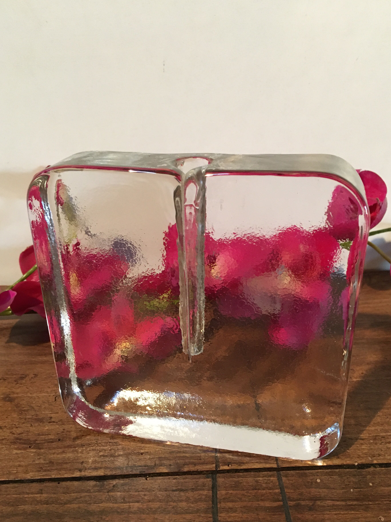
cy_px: 286
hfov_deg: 44.2
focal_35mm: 32
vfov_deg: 56.7
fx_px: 482
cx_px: 200
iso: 250
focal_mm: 4.15
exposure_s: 1/17
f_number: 2.2
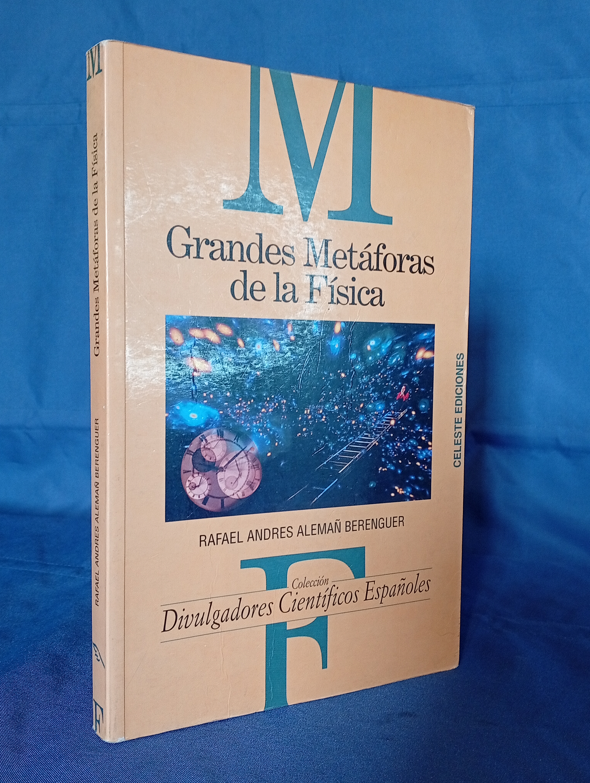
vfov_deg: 52.6
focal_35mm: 35
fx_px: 793
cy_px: 392
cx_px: 295
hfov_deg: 40.8
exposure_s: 1/33.3
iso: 395
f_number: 1.8
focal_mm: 3.98
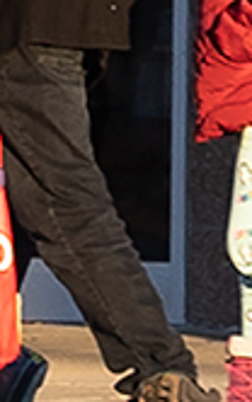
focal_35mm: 737
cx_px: -184
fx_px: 8085
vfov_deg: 2.8
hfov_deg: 1.8
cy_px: 25
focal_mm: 200
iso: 160
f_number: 2.8
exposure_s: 1/640
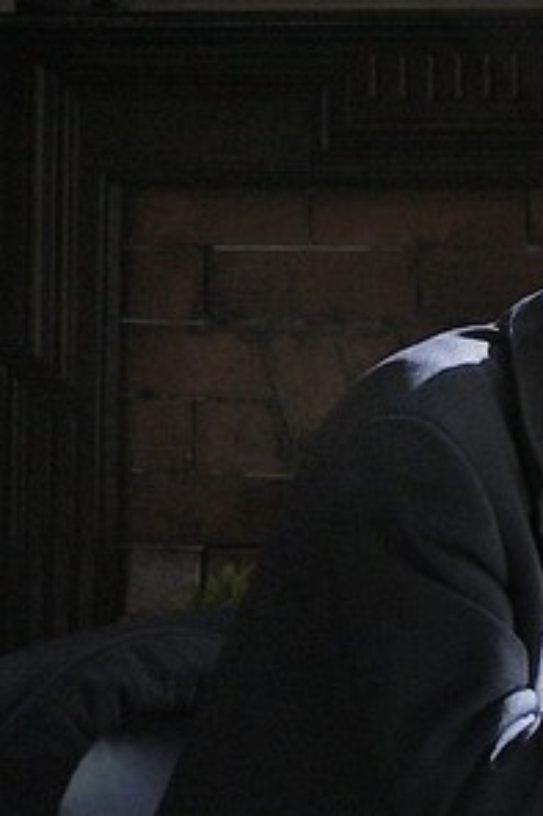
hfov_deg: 7.6
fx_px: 3918
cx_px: 1094
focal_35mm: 173
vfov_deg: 11.3
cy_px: -527
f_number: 9
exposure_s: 1/160
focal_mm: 32
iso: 400
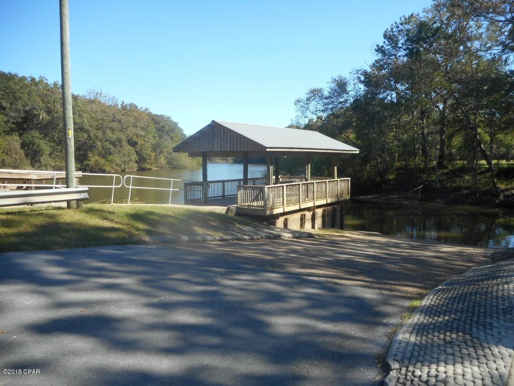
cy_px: 193
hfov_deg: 69.4
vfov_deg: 54.9
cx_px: 257
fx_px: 371
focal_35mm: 25
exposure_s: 1/250
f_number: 3.7
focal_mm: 4.5
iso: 80
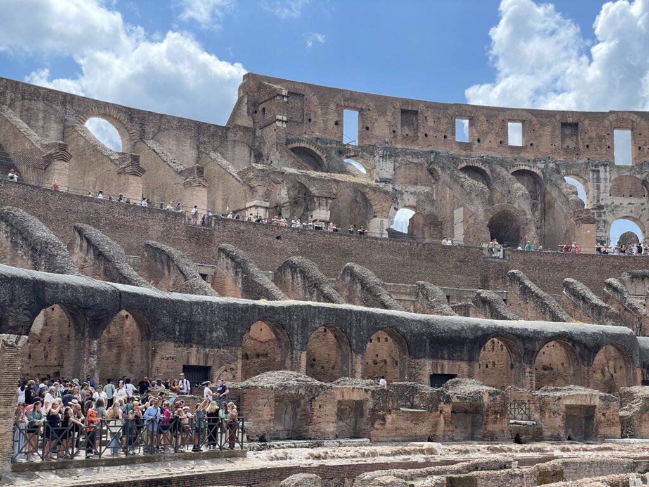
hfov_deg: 36.8
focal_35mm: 52
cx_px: 324
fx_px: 975
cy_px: 244
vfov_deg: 28.0
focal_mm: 6
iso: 25
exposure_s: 1/761
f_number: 2
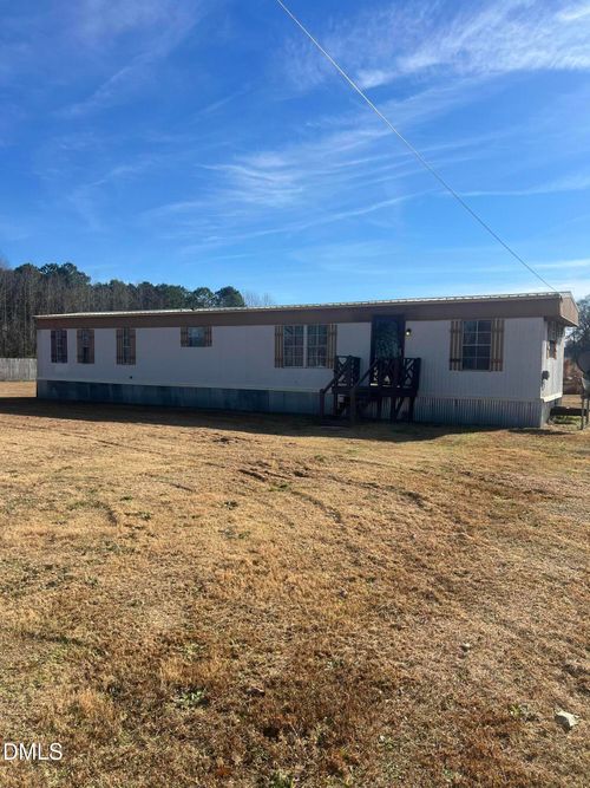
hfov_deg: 53.0
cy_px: 394
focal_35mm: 26
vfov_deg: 67.3
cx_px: 295
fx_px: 591
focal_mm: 5.7
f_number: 1.5
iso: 50
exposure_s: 1/4831
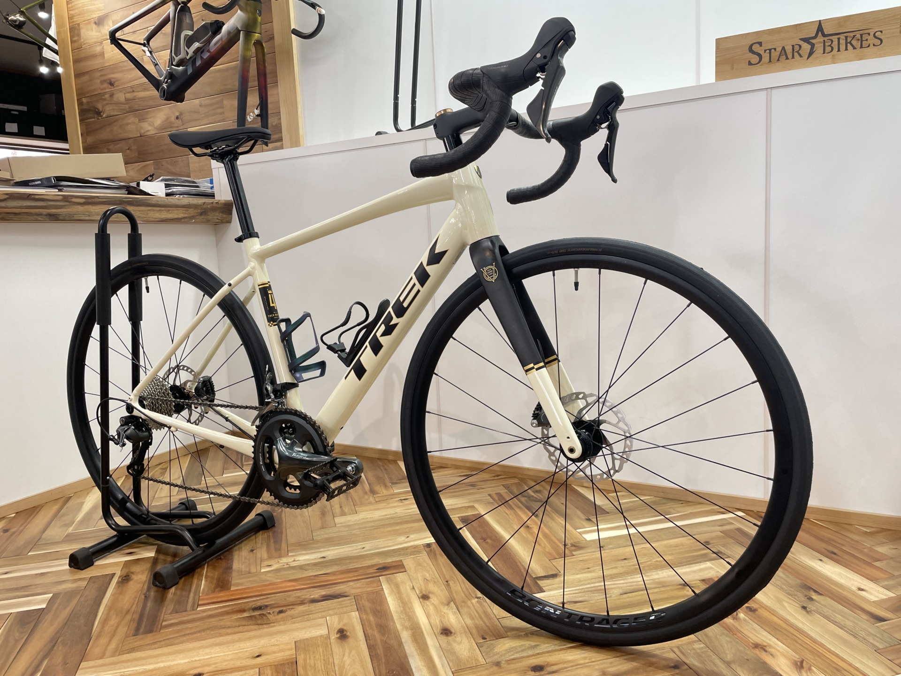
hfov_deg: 67.3
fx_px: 677
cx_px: 450
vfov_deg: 53.1
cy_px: 338
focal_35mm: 26
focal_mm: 4.2
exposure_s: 1/100
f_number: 1.6
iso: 100
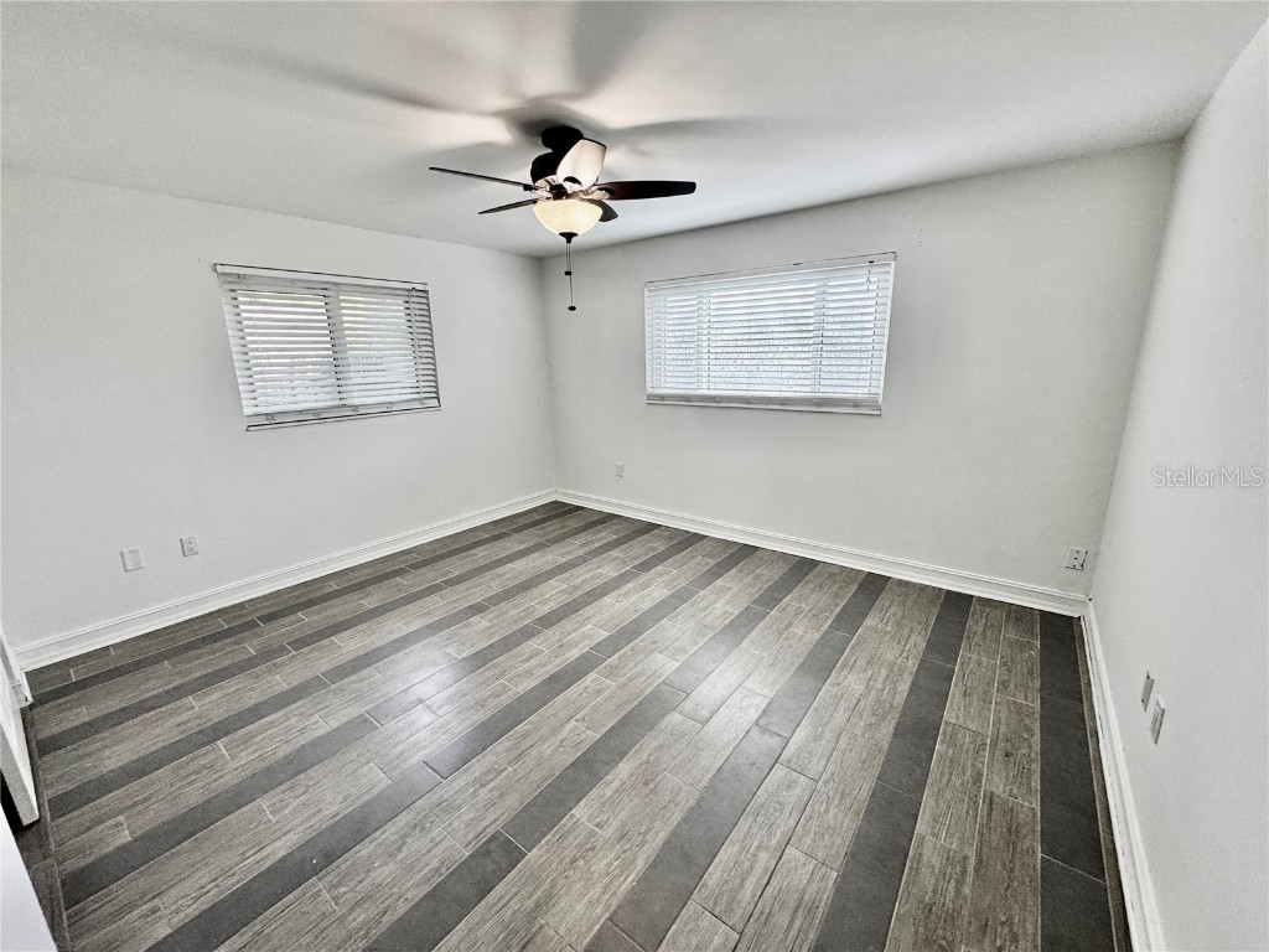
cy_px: 476
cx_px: 634
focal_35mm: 14
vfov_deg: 85.7
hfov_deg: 102.1
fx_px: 513
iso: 160
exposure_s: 1/120
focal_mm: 2.22
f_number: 2.2
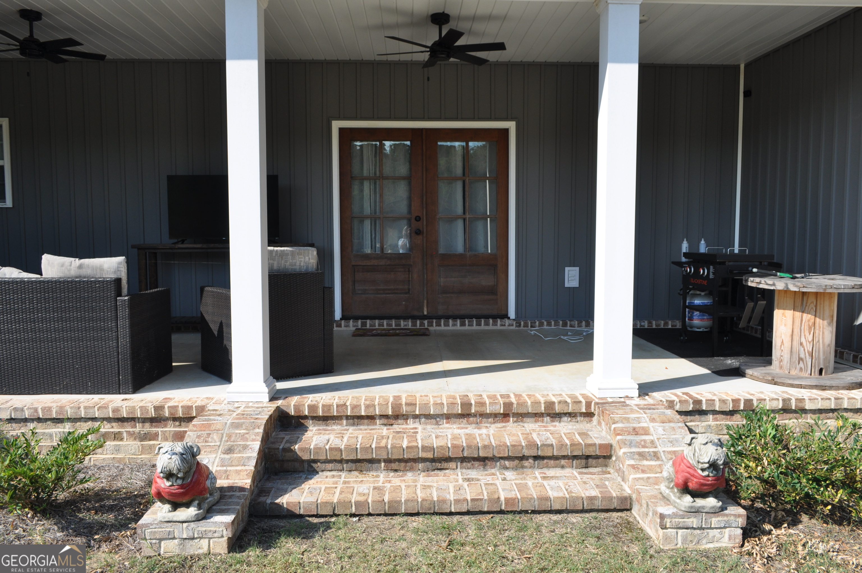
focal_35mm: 27
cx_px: 431
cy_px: 286
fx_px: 646
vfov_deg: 47.8
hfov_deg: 67.4
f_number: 9
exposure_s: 1/320
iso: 200
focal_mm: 18
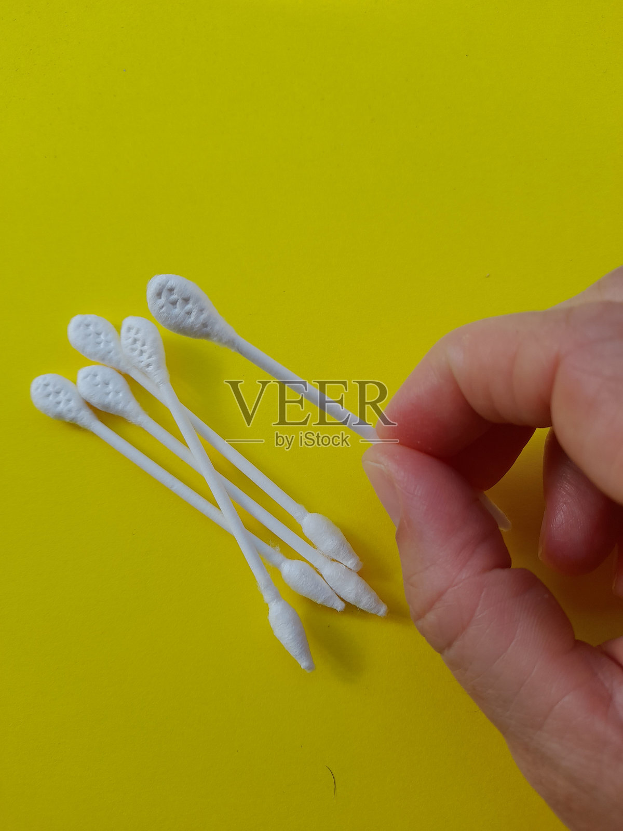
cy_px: 416
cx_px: 312
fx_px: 600
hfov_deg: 54.9
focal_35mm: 25
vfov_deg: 69.4
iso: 20
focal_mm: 4.6
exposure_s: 1/186
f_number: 2
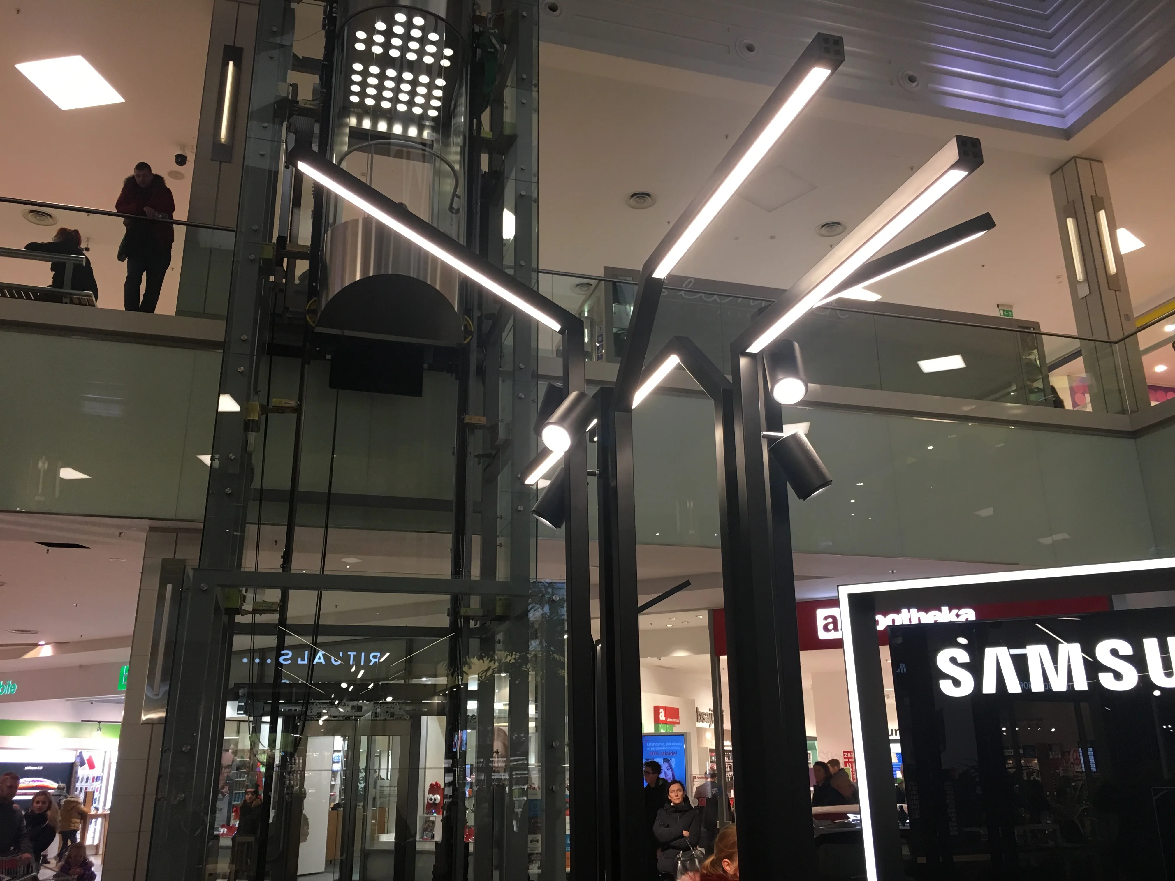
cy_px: 440
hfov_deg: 61.7
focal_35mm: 29
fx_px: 984
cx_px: 588
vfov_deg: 48.2
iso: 50
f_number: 2.2
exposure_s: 1/33
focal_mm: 4.15
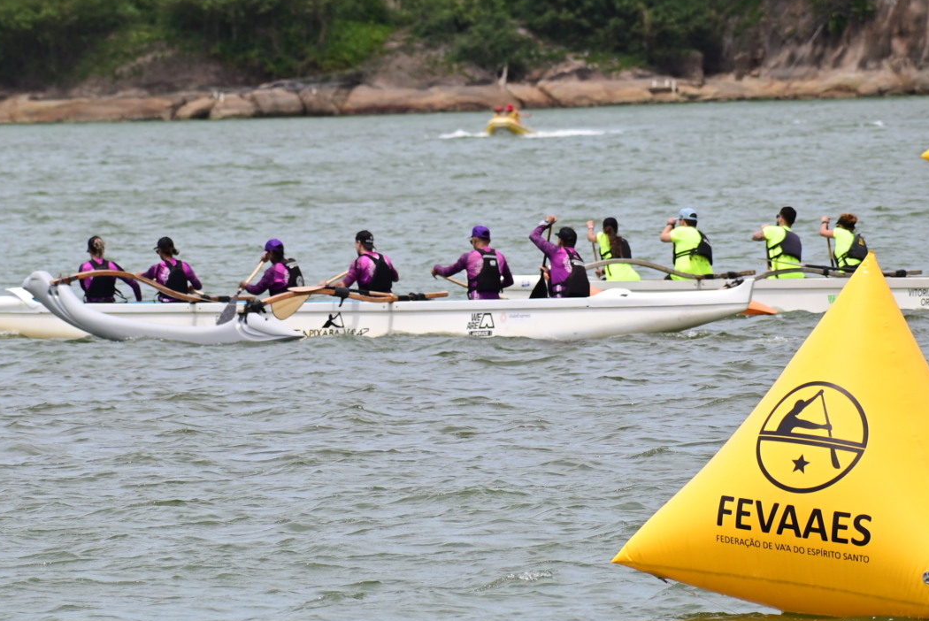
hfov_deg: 4.5
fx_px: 11906
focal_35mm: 461
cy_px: 229
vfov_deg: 3.0
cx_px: 331
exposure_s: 1/1250
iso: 320
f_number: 9
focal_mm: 210
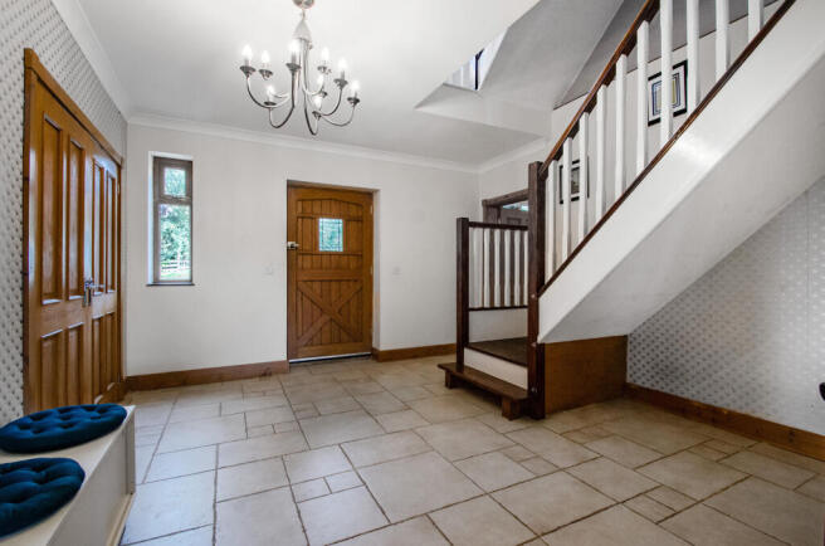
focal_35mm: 15
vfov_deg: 77.0
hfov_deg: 100.5
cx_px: 412
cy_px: 273
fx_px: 343
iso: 320
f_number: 7.1
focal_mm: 10
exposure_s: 1/30
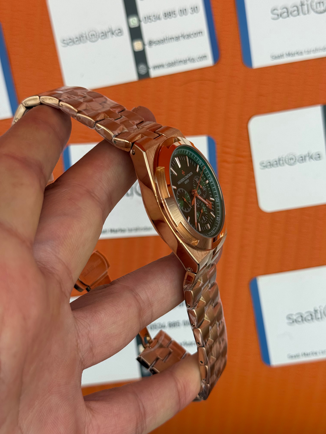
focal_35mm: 48
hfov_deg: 30.3
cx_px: 163
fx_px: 603
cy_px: 217
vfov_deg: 39.7
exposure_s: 1/657
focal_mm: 6.76
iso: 64
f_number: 1.78
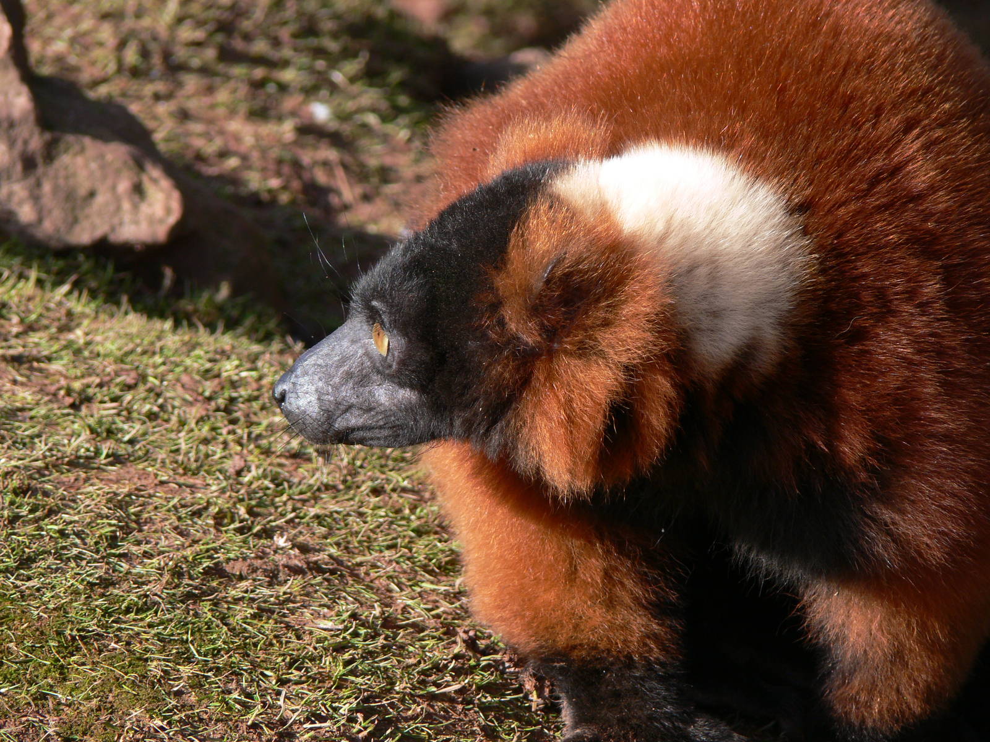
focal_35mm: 420
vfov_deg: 3.5
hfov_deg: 4.7
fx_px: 12012
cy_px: 371
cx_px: 495
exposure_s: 1/125
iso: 80
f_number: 5.6
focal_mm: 88.8
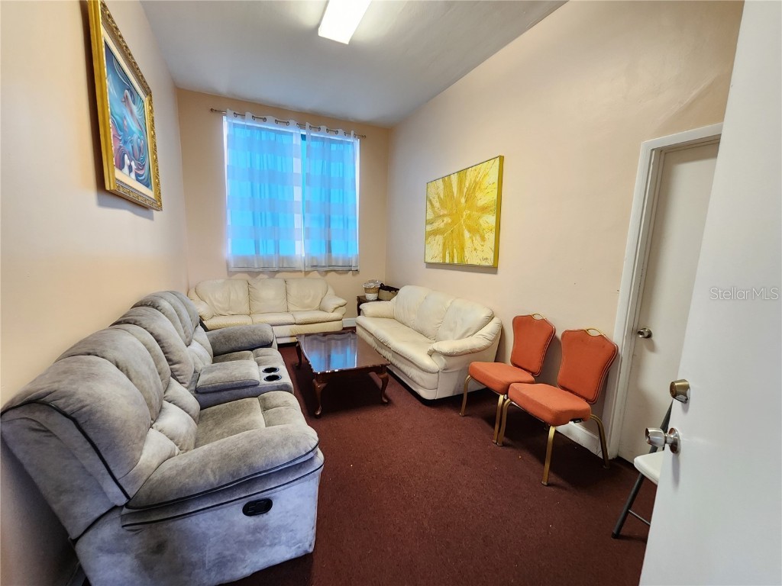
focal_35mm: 13
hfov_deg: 106.2
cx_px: 391
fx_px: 294
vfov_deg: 89.9
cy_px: 293
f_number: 2.2
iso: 320
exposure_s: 1/30
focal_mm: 2.2
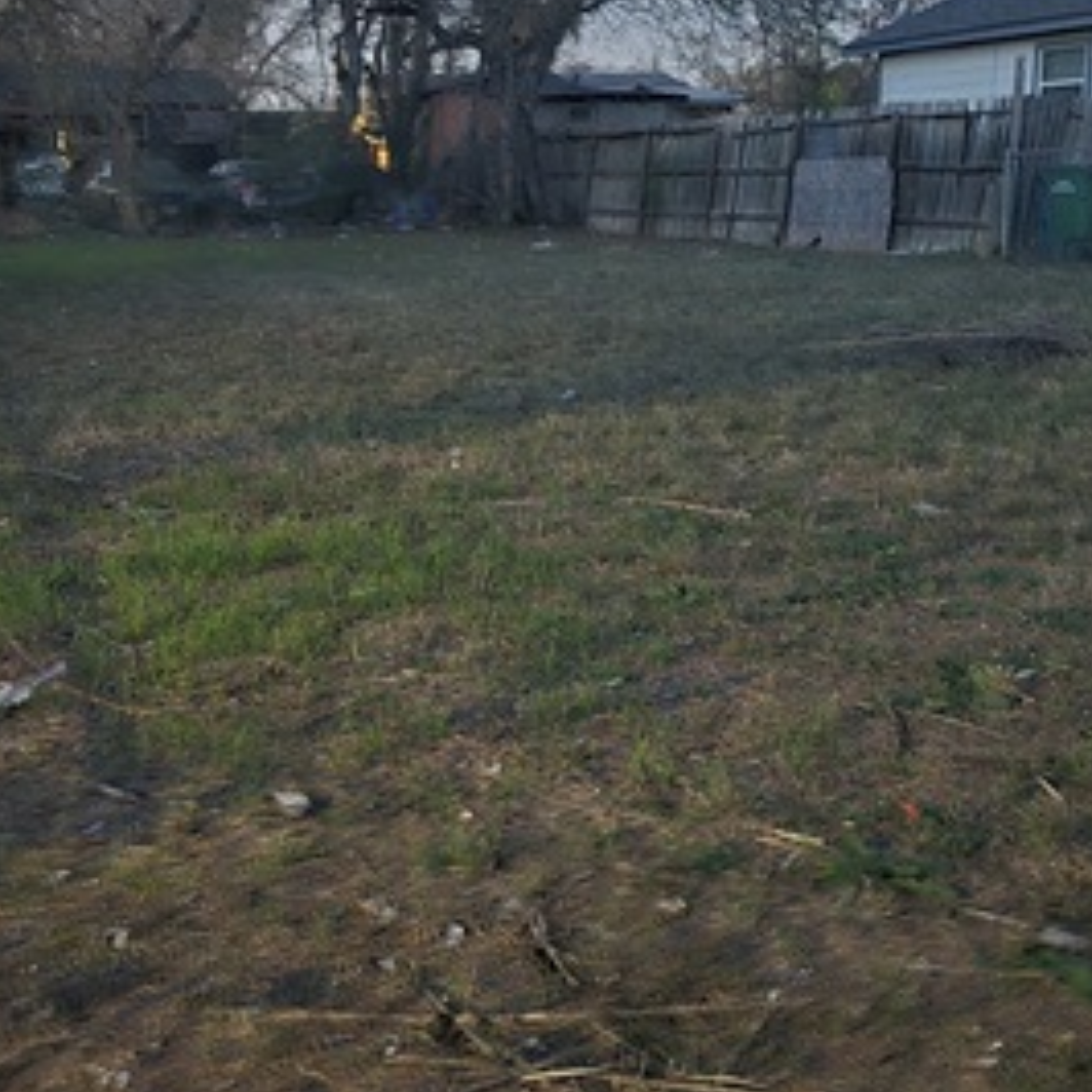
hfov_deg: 34.2
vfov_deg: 34.7
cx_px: 316
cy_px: 509
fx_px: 1749
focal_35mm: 49
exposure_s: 1/7.07
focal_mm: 6.3
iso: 3200
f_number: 1.7
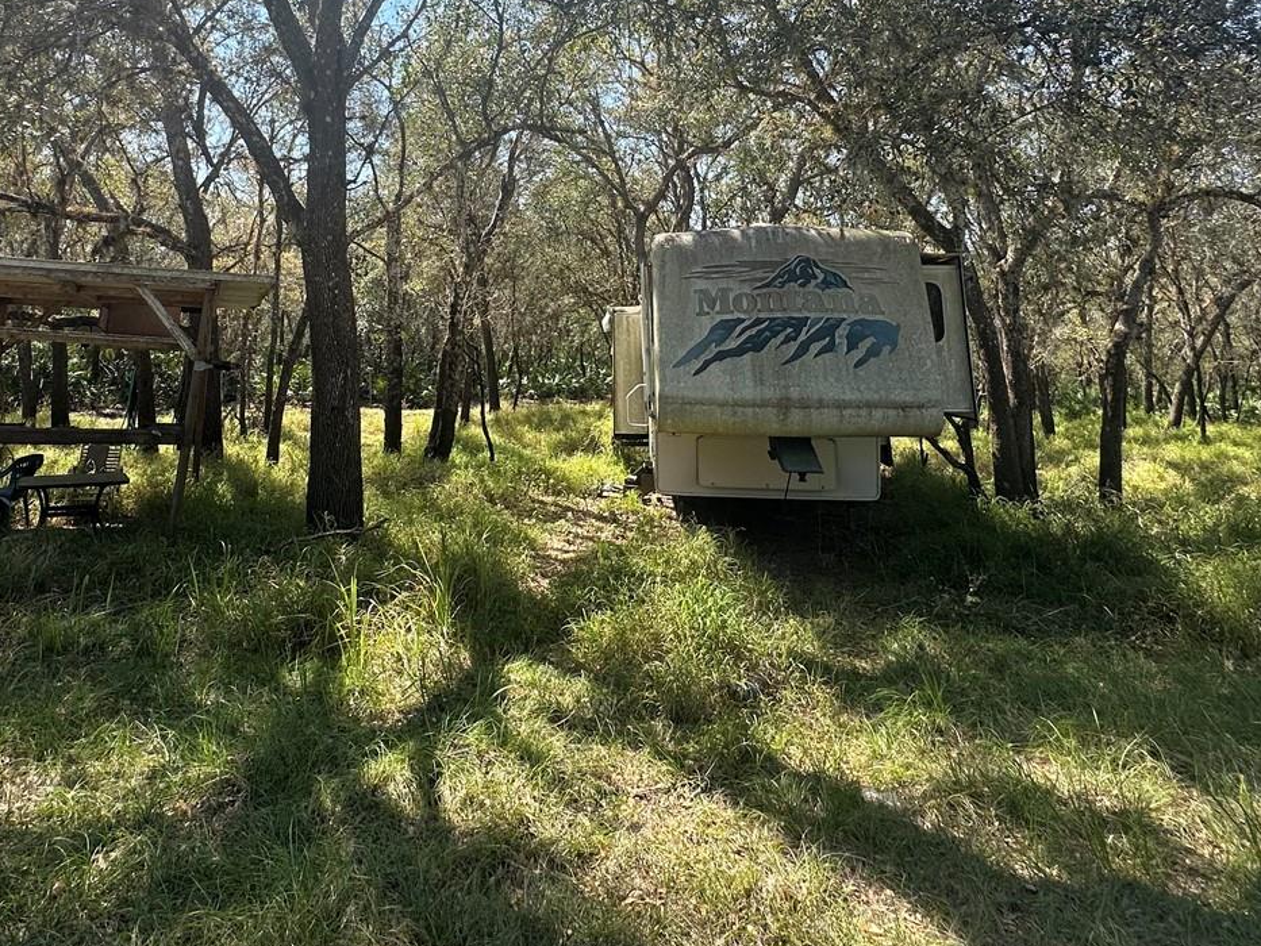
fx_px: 874
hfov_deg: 70.9
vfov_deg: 53.0
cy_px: 186
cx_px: 508
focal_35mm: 24
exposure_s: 1/734
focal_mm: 2.22
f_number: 2.2
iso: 40
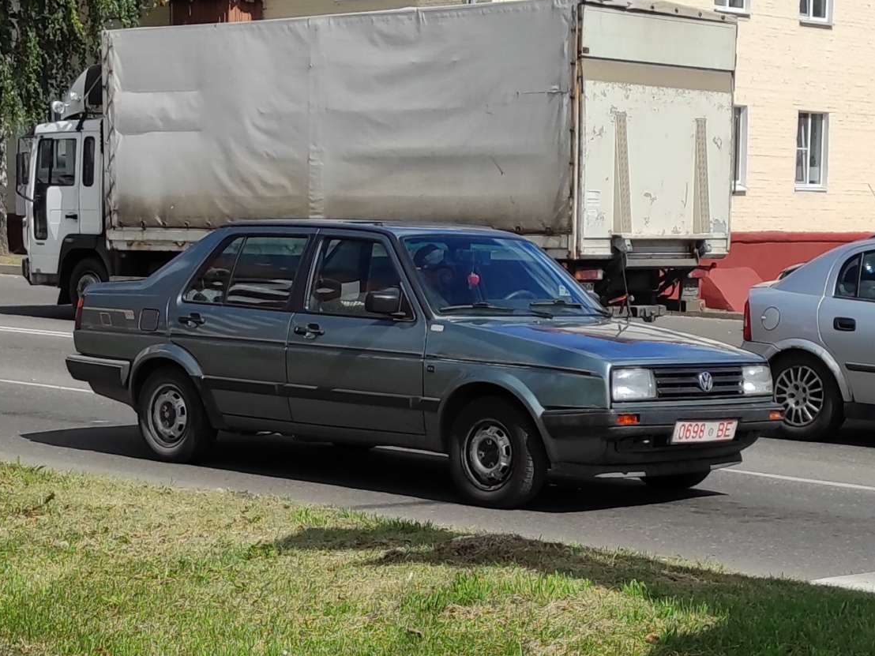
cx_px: 438
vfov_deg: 53.1
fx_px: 657
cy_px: 328
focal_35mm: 26
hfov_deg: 67.3
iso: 100
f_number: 1.89
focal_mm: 5.43
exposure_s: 1/3034
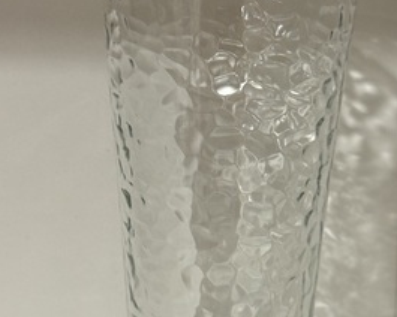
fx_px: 940
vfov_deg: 19.2
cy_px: 165
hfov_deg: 23.8
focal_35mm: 80
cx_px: 214
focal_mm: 6.76
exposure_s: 1/60
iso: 250
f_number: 1.78
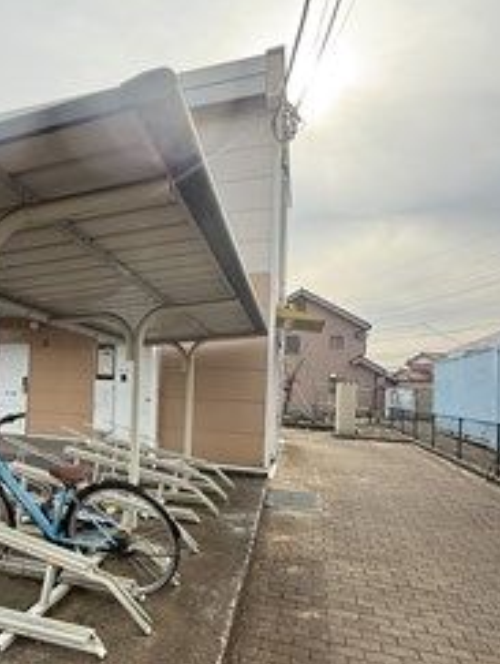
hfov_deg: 56.6
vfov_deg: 73.4
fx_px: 442
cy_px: 383
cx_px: 137
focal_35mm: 23
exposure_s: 1/564
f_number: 2.2
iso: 64
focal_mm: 2.22
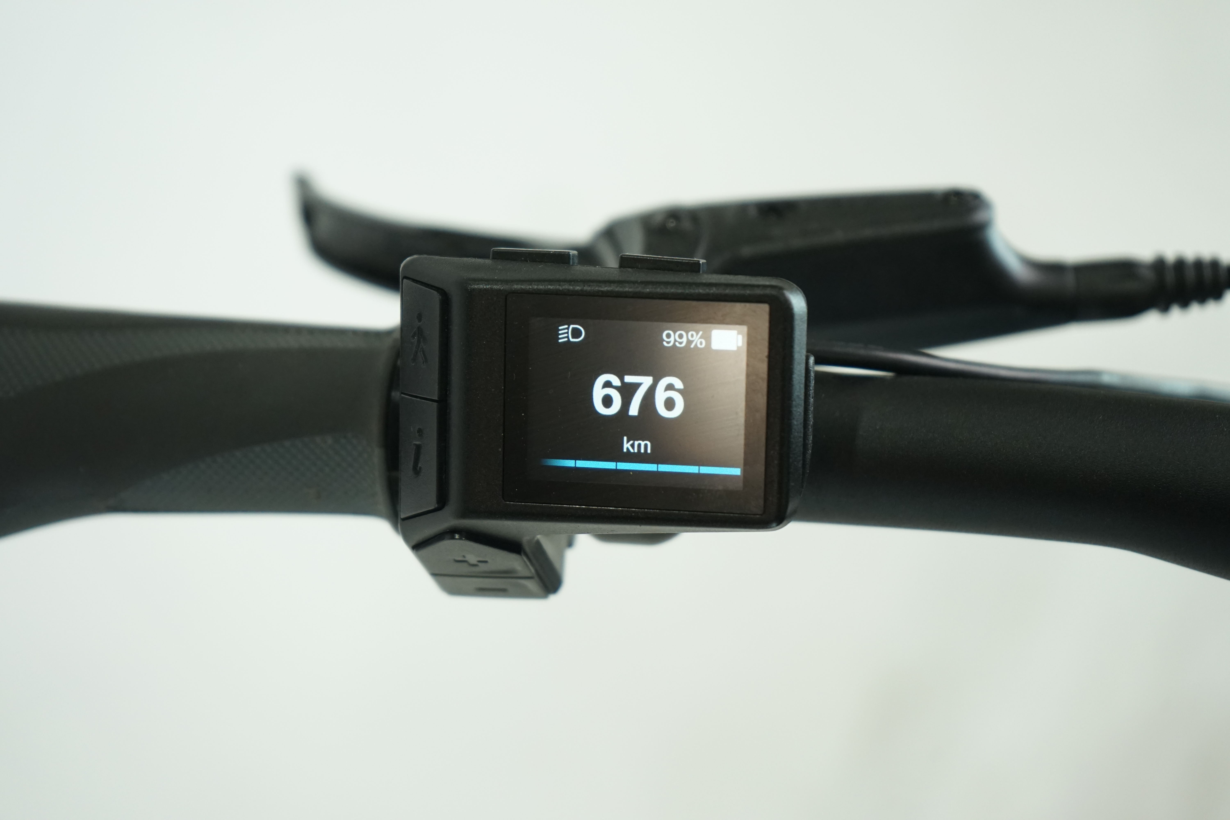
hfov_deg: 28.8
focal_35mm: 70
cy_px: 410
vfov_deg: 19.5
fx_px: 2391
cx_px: 615
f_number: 5.6
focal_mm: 70
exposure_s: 1/200
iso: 1600
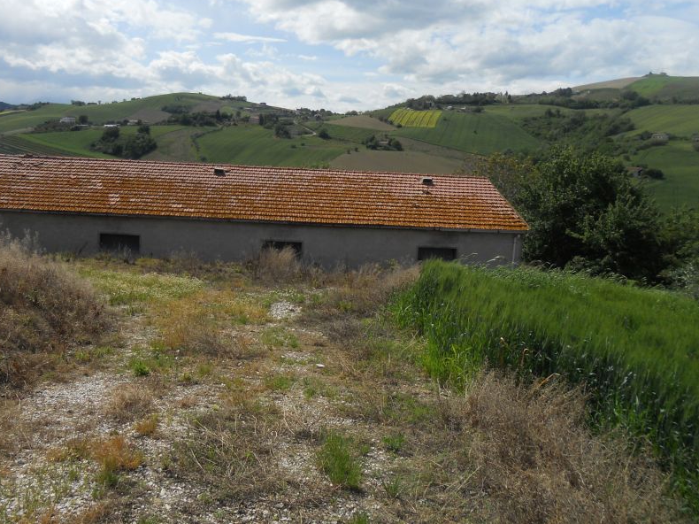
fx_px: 707
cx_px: 259
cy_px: 188
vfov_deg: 40.3
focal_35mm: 35
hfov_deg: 52.0
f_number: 3.2
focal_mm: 4.9
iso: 80
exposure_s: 1/1500
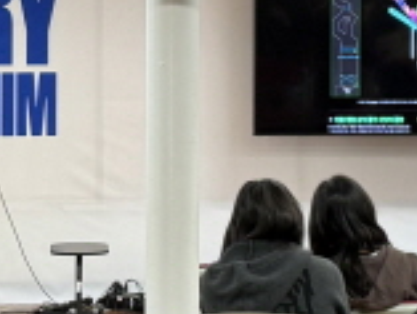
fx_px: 1941
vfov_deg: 9.2
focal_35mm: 161
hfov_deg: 12.3
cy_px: 19
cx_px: 255
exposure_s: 1/60
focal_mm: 6.76
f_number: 1.78
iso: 100
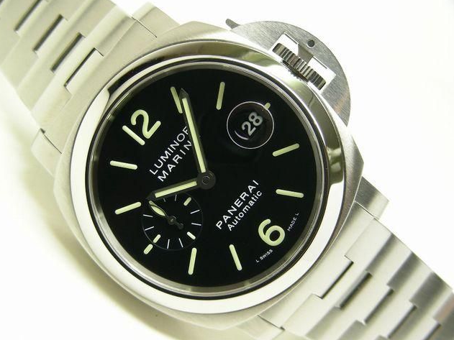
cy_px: 168
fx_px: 931
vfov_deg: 20.7
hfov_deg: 27.4
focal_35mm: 71
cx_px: 226
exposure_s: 1/41.8
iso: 50
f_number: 3.5
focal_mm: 11.7
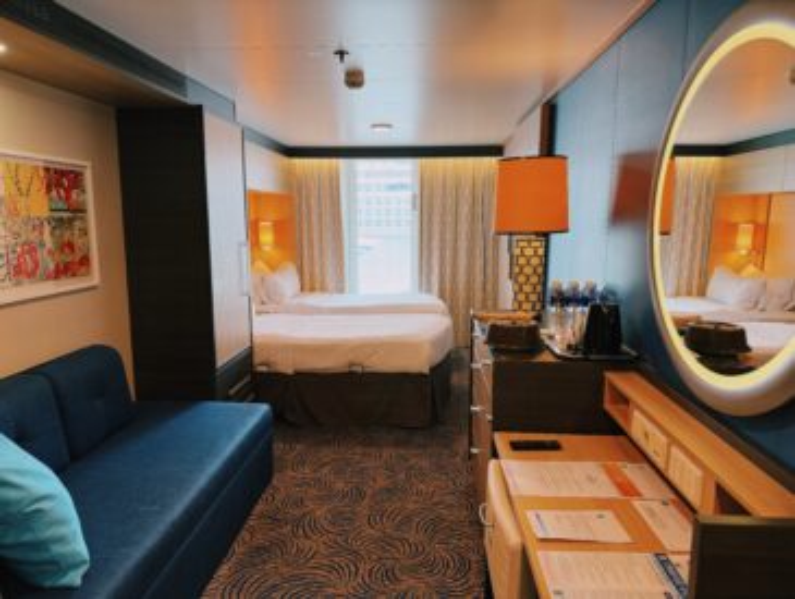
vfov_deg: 57.0
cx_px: 398
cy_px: 300
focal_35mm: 24
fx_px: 552
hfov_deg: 71.5
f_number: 1.78
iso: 200
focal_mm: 6.76
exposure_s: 1/120
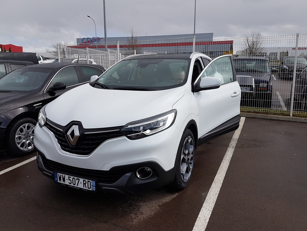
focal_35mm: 26
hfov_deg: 67.3
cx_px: 154
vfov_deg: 53.1
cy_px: 116
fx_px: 231
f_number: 1.7
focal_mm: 4.2
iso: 40
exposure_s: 1/1912
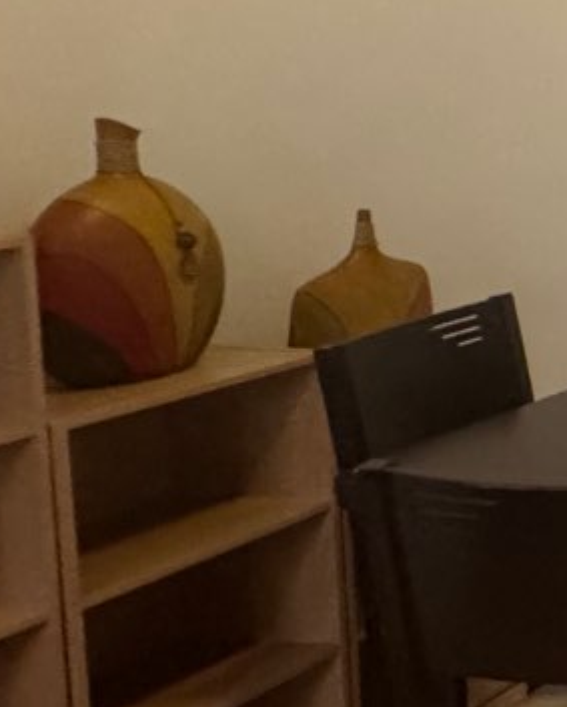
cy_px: 175
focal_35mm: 58
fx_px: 1215
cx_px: 1479
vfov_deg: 31.9
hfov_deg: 13.7
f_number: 2.2
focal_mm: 2.22
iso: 320
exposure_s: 1/50
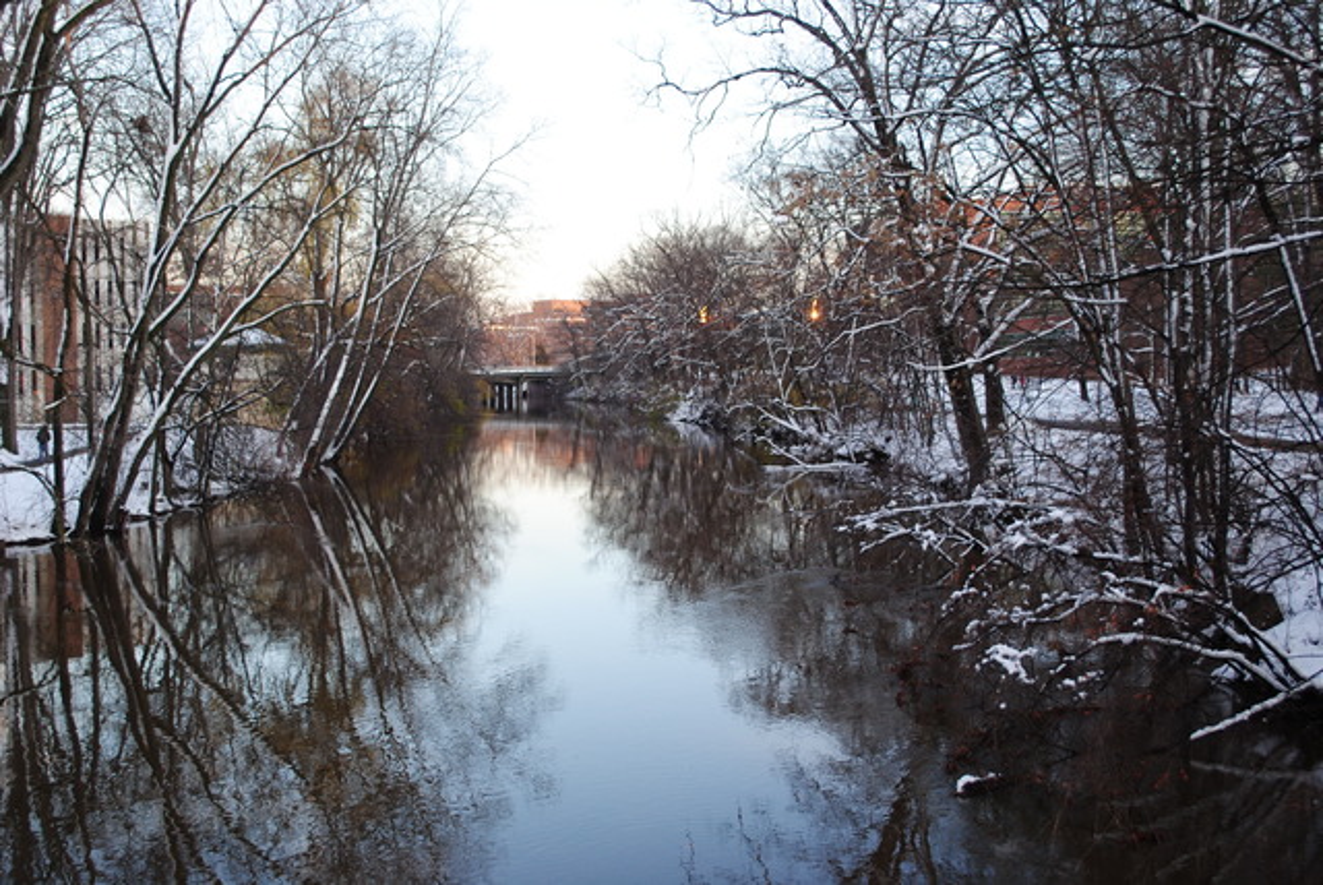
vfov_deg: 32.0
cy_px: 442
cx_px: 662
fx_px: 1545
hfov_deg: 46.4
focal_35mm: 42
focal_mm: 28
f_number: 4.5
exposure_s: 1/60
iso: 200
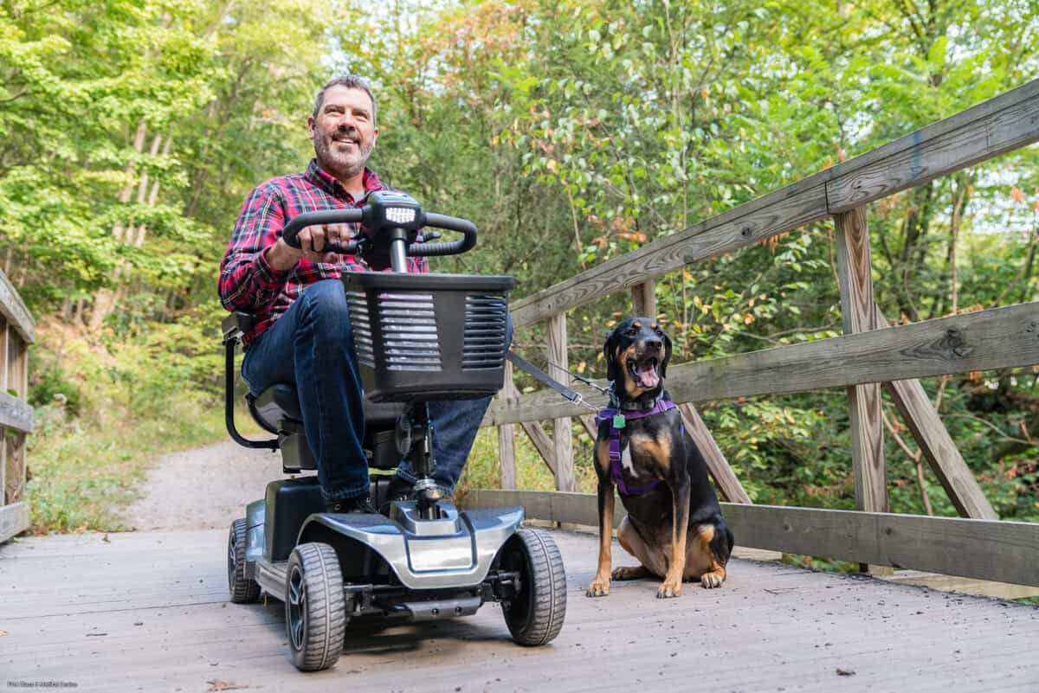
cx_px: 520
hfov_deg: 58.7
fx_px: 924
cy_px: 346
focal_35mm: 32
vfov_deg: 41.1
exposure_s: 1/320
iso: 1000
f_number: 3.2
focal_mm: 32
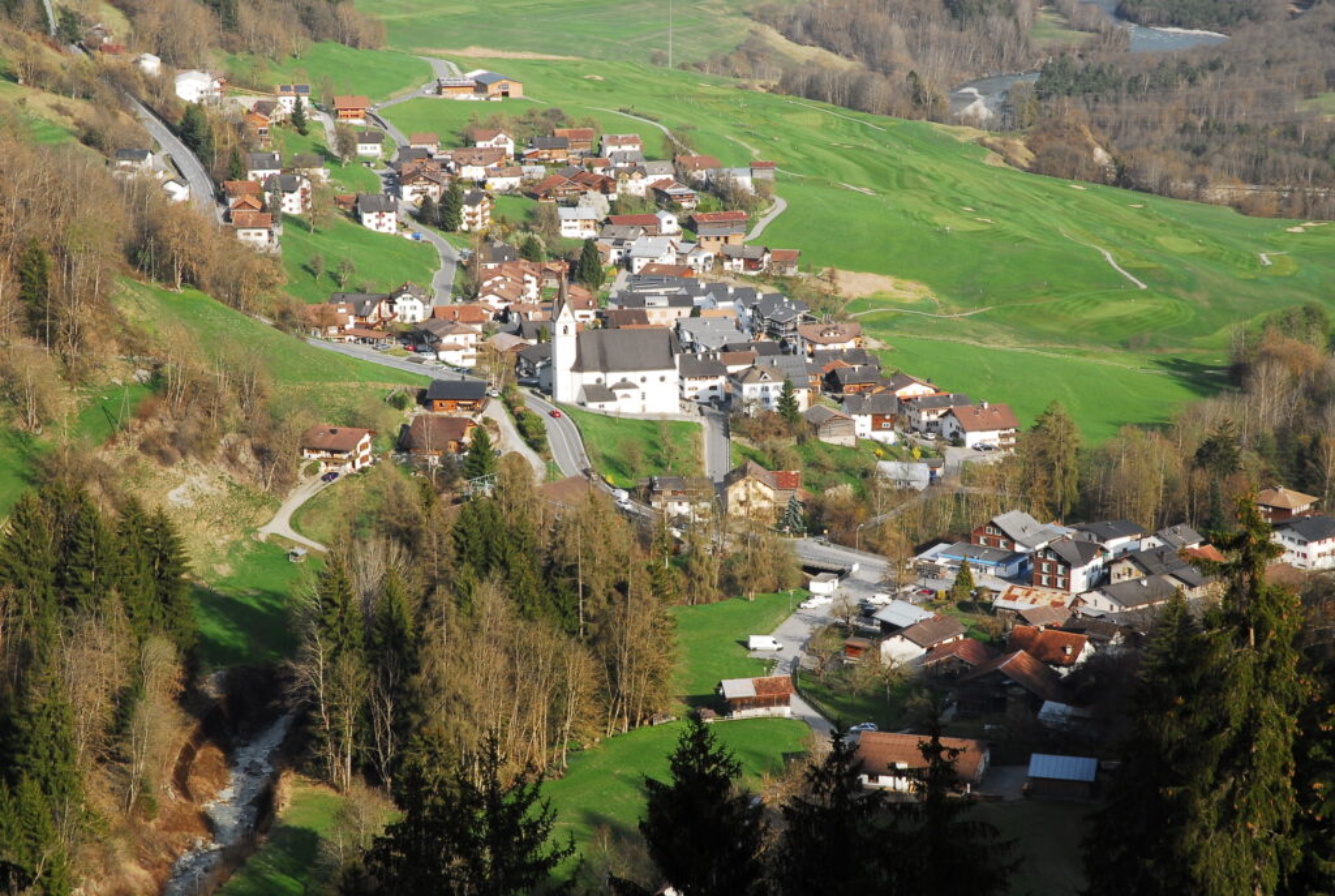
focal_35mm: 93
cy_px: 448
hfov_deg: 21.9
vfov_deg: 14.8
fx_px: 3455
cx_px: 668
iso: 200
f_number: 16
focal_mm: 62
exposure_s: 1/80
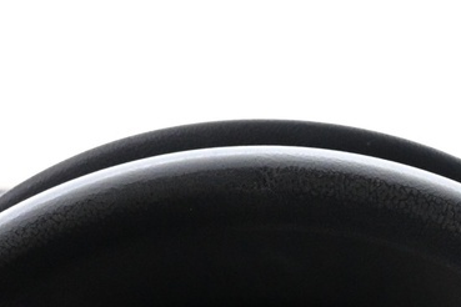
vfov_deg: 10.7
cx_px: 320
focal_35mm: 115
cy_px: 661
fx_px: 1474
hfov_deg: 17.7
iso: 2800
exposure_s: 1/30
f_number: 3.5
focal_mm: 17.5
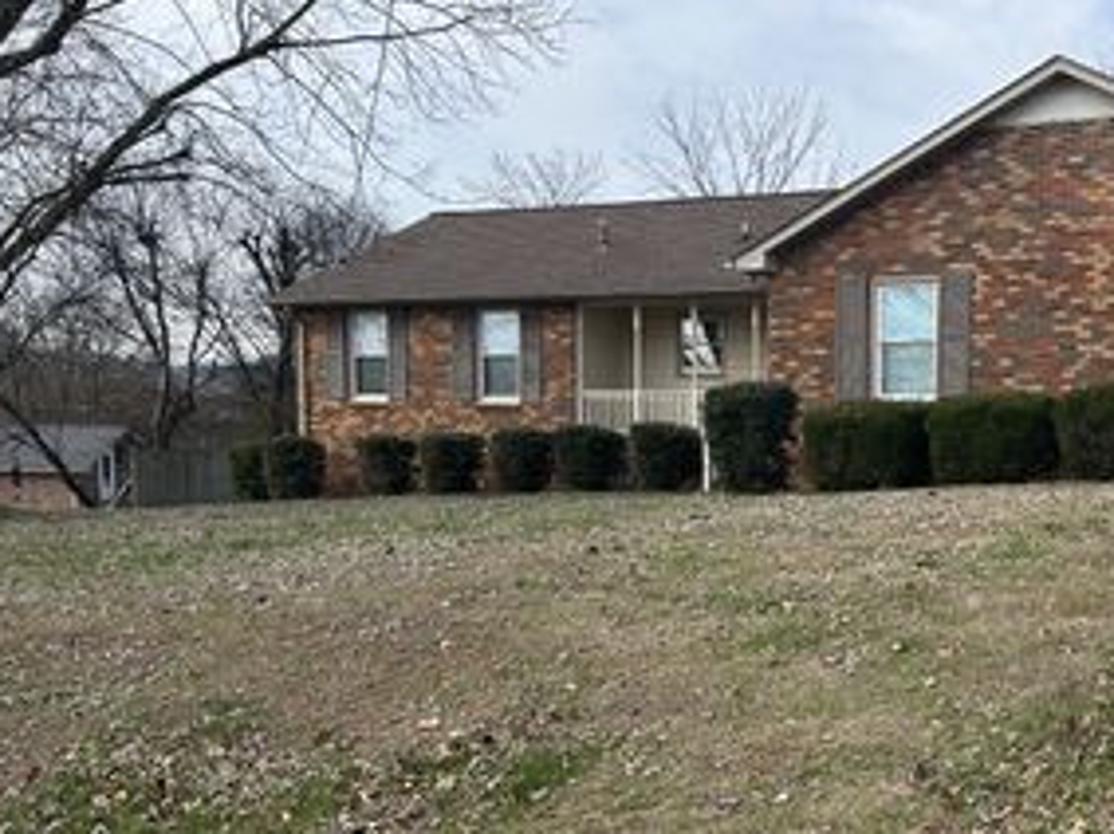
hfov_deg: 39.8
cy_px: 572
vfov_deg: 31.2
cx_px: 874
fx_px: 1480
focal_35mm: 46
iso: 50
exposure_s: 1/1901
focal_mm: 5.7
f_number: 1.5
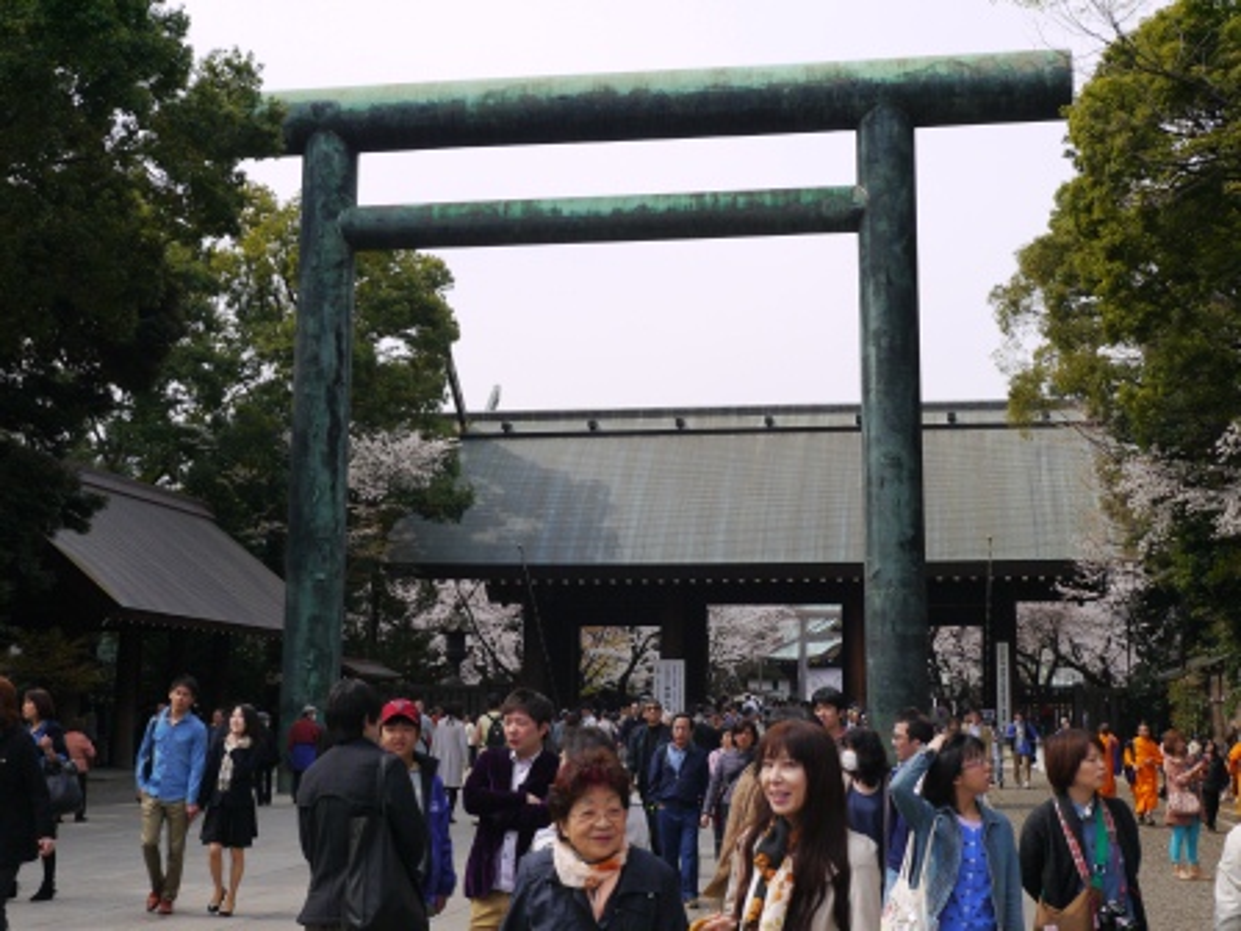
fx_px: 1793
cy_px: 466
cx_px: 620
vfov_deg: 29.1
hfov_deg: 38.2
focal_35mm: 50
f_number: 9
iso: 160
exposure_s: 1/320
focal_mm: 25
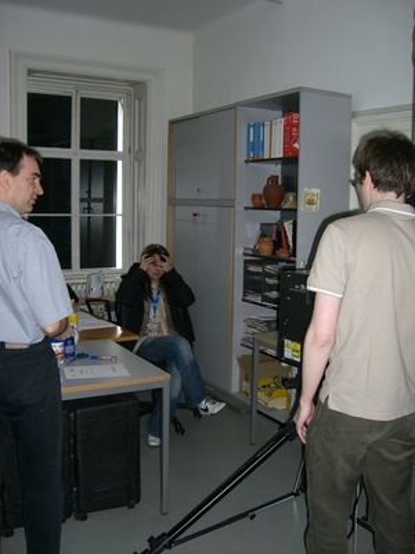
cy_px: 277
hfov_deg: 37.7
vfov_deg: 49.0
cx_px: 208
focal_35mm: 38
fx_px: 607
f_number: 2.7
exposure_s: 1/60
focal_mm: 6.2
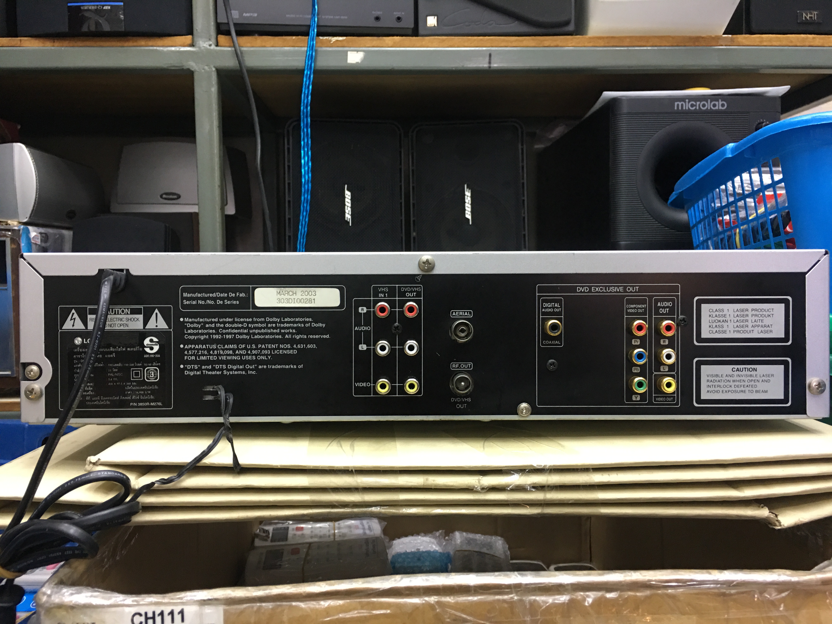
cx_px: 416
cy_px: 312
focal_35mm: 29
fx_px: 697
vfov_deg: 48.2
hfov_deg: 61.7
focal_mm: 4.15
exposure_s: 1/17
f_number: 2.2
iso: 80
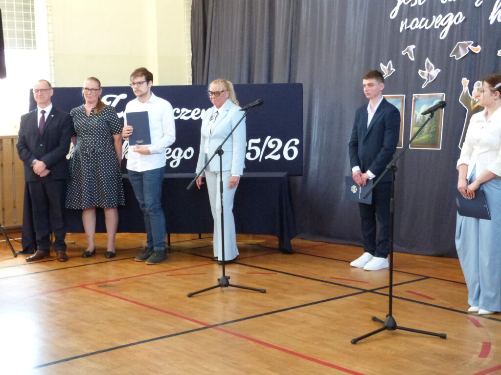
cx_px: 250
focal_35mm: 57
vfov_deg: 25.7
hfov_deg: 33.8
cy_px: 188
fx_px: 825
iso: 800
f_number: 3.2
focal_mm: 10.2
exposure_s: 1/40
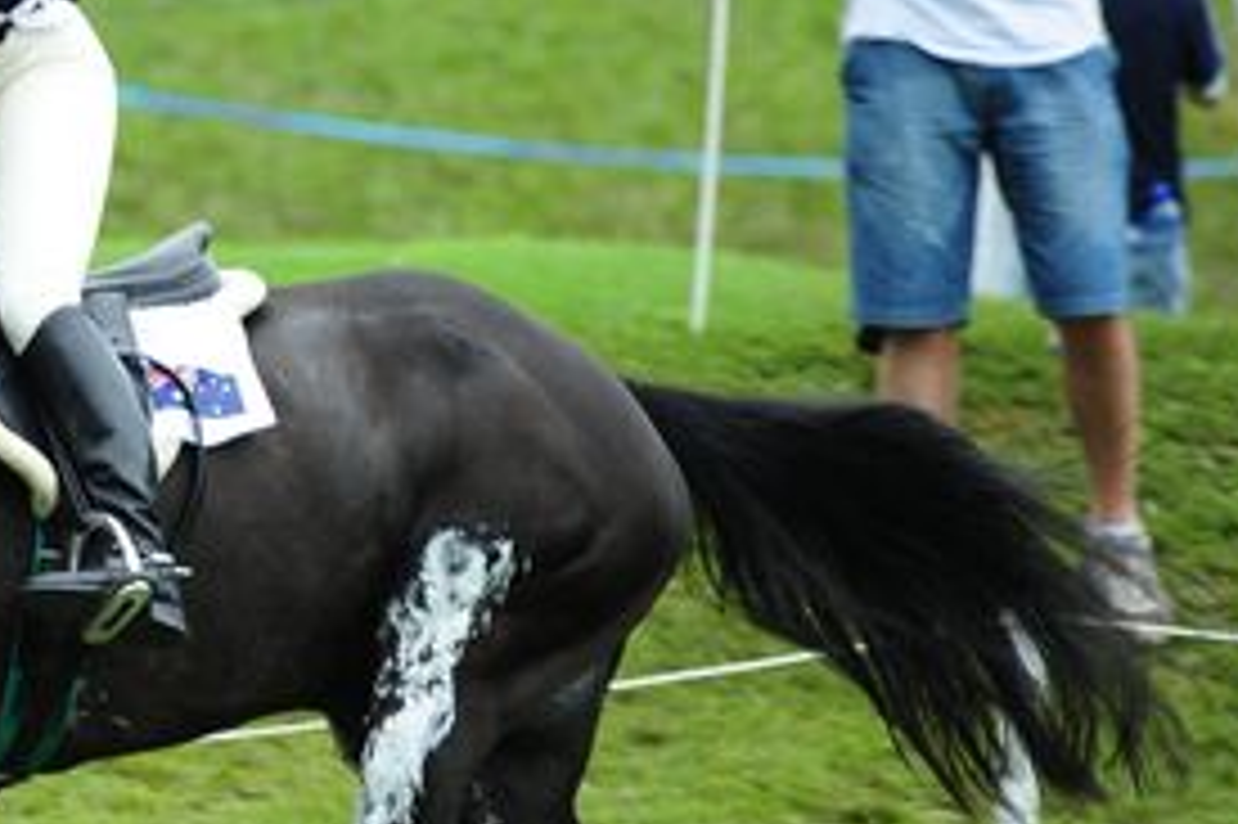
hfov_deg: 2.2
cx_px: 5
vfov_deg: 1.5
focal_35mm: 930
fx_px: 31961
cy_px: 378
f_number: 5.6
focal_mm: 400
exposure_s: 1/500
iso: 640
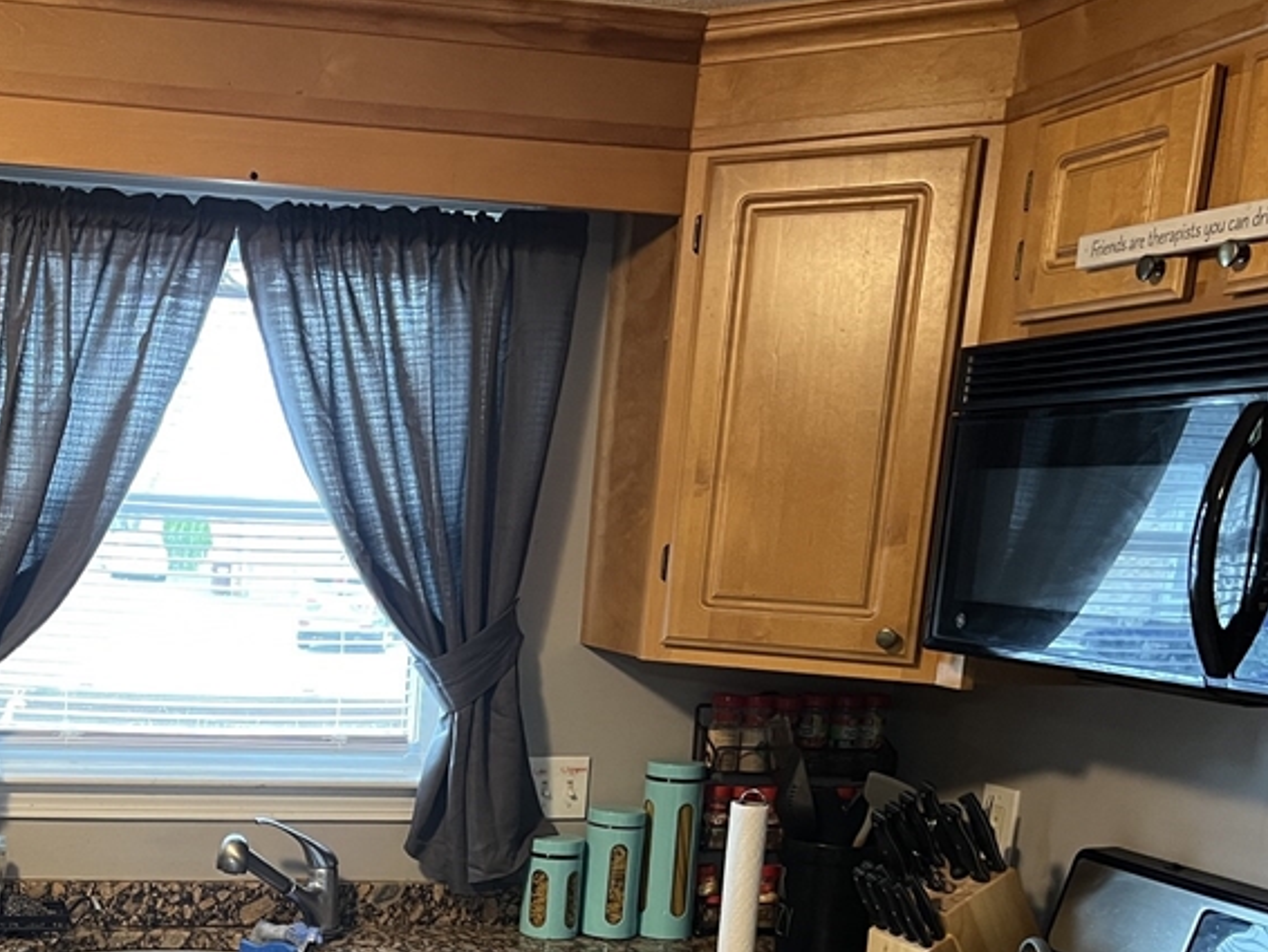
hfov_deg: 38.6
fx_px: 1722
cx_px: 220
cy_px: 853
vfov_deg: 29.6
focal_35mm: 47
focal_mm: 5.7
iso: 320
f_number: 1.5
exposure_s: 1/60
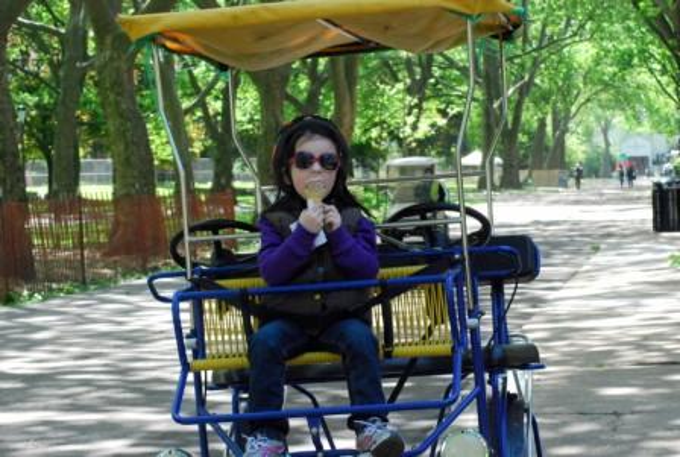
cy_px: 228
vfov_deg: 13.1
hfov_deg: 19.4
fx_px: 1988
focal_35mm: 105
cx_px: 340
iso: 1600
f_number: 13
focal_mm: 70
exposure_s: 1/160
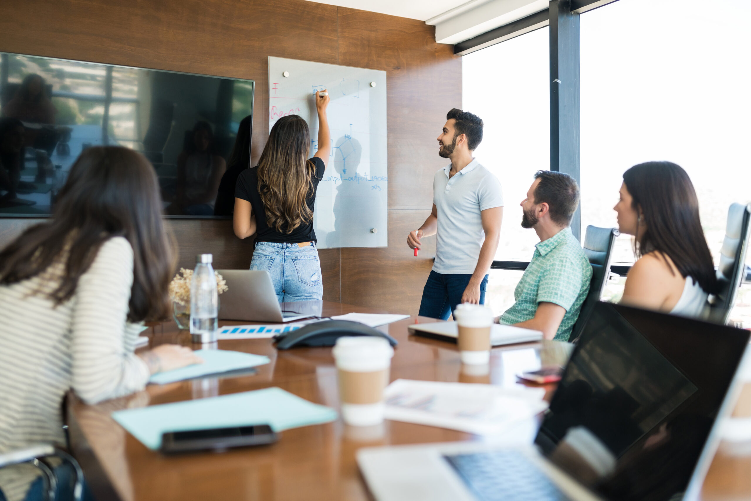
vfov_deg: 37.9
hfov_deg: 54.4
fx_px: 730
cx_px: 376
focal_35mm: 35
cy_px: 250
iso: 400
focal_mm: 35
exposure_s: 1/100
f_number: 1.8
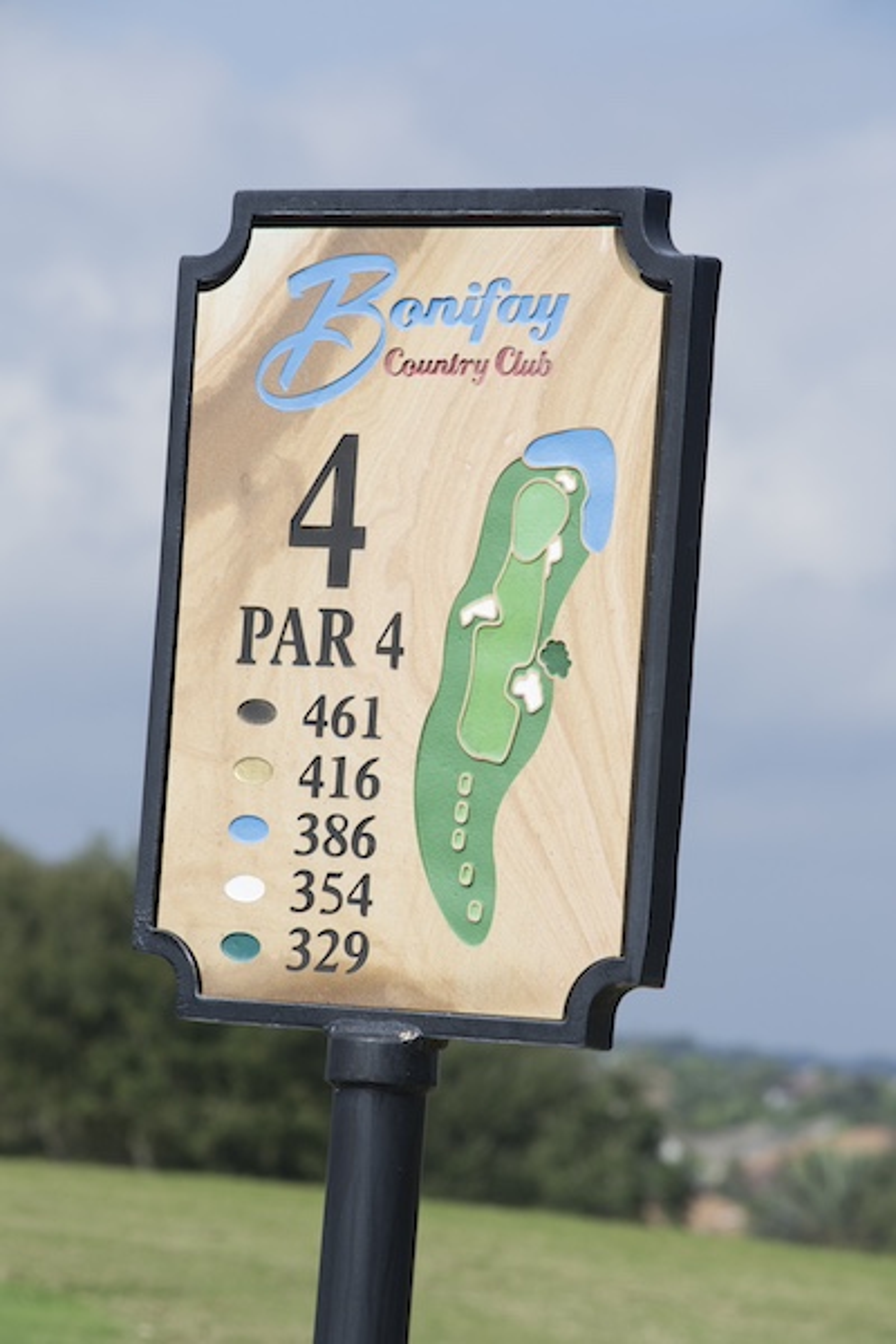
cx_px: 448
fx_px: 7279
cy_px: 672
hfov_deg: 7.0
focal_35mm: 195
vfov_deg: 10.5
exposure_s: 1/320
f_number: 9
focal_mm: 130
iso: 100
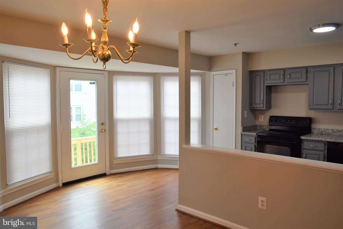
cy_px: 114
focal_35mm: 27
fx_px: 257
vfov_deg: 47.9
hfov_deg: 67.4
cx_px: 172
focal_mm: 18
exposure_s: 1/125
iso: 220
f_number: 5.6
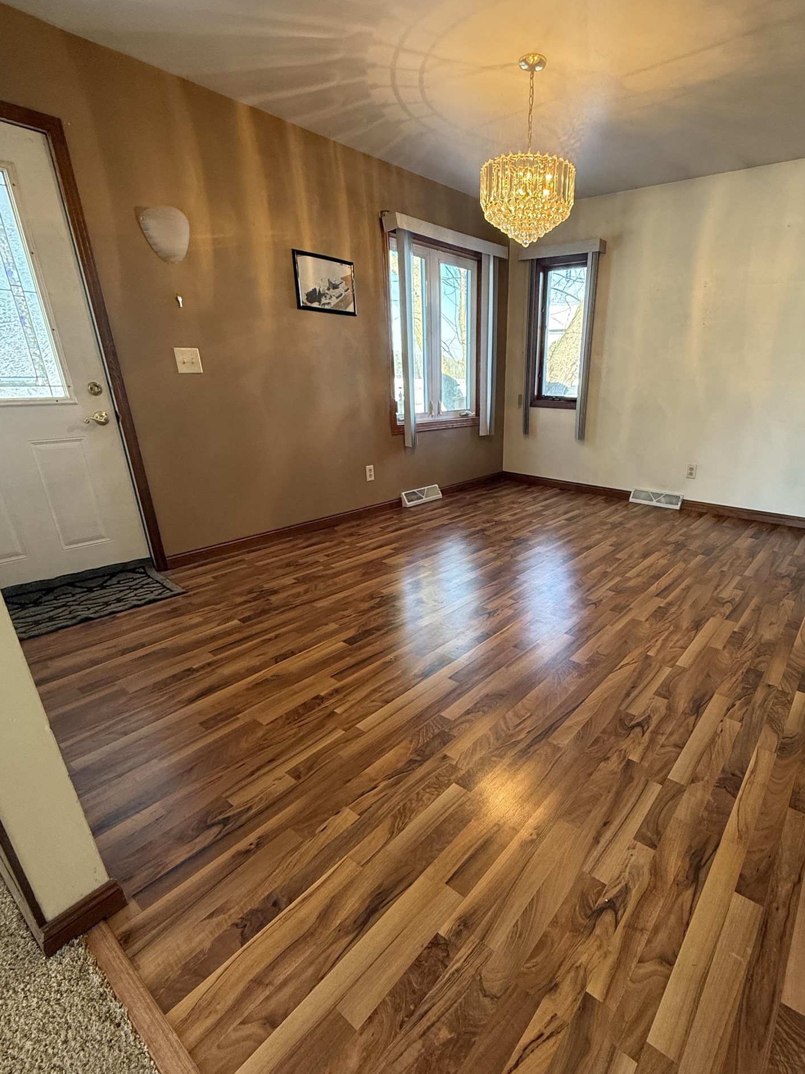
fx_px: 527
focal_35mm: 17
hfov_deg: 74.0
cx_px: 481
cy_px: 586
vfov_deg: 90.8
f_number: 2.2
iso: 320
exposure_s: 1/120
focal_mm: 2.22
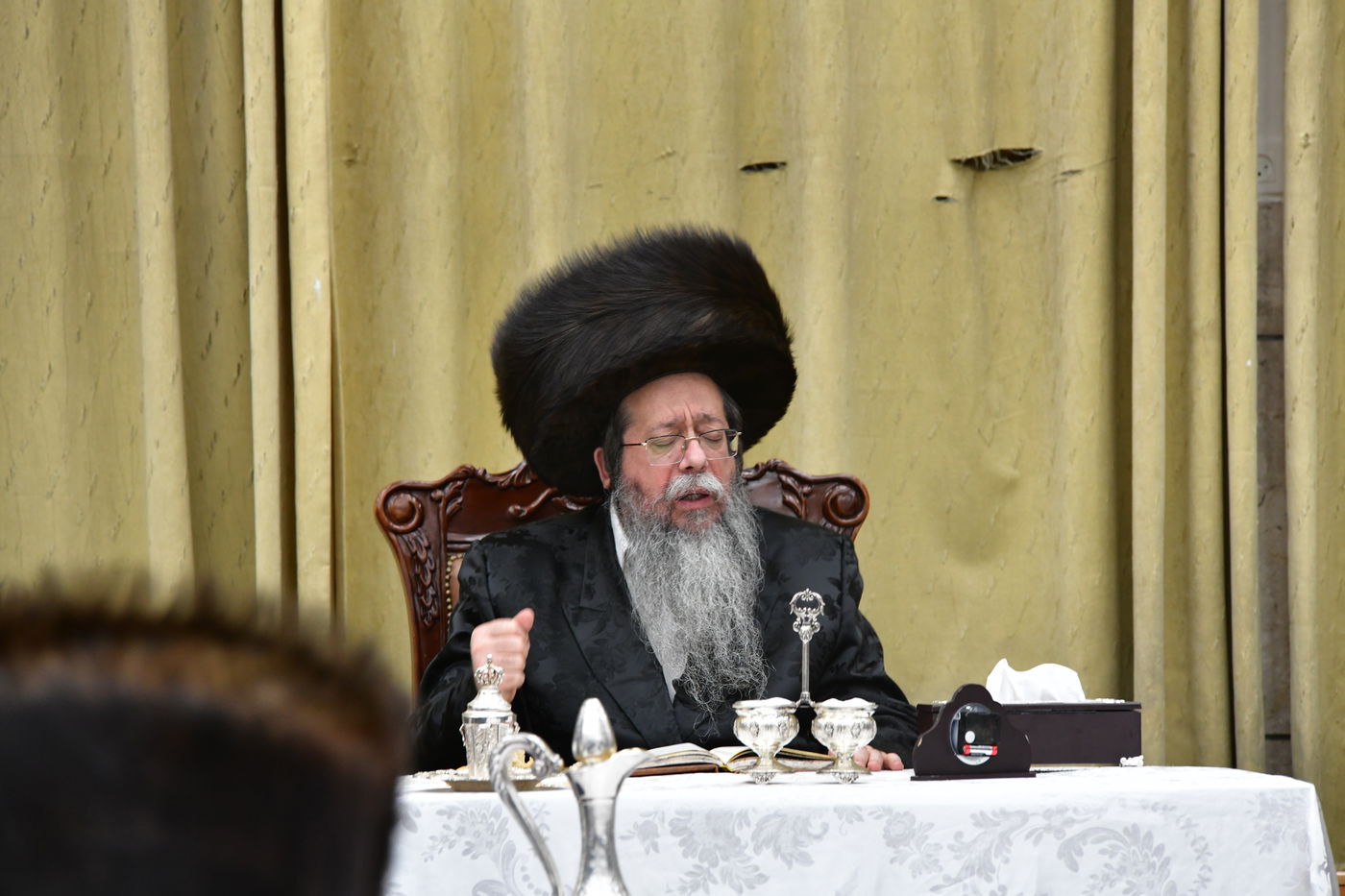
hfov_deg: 10.3
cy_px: 448
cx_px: 672
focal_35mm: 200
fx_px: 7471
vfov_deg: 6.9
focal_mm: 200
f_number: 5.6
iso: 2000
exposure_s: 1/100
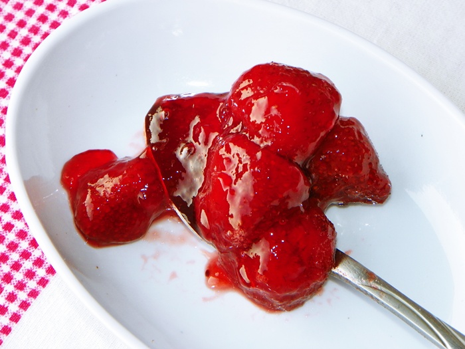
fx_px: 2310
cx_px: 232
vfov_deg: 8.6
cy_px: 174
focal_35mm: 172
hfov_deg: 11.5
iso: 80
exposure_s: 1/80
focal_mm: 30.7
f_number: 4.5
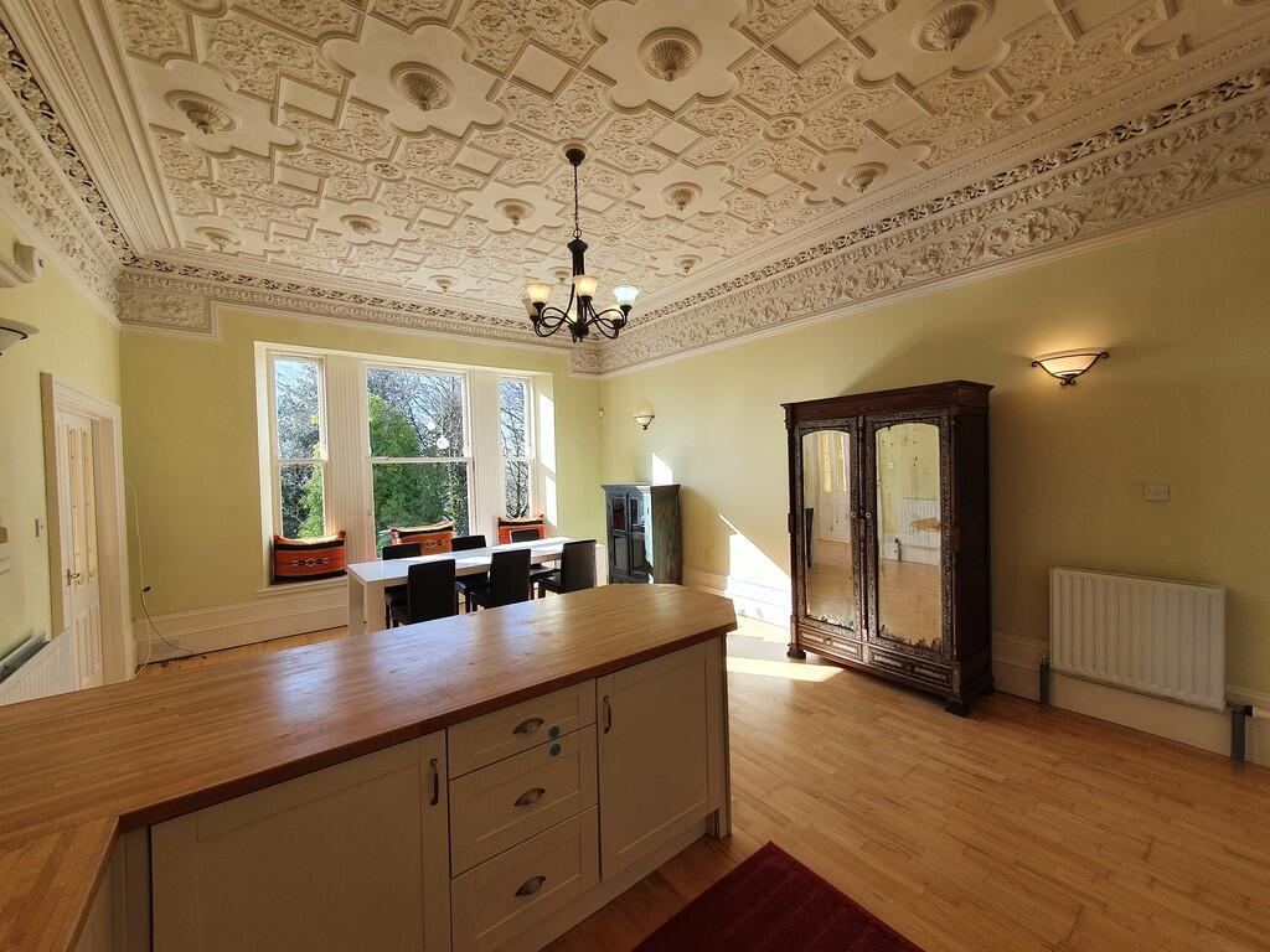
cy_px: 476
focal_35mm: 13
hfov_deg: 106.2
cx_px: 635
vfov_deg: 89.9
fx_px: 477
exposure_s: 1/102
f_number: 2.2
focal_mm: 1.8
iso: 50
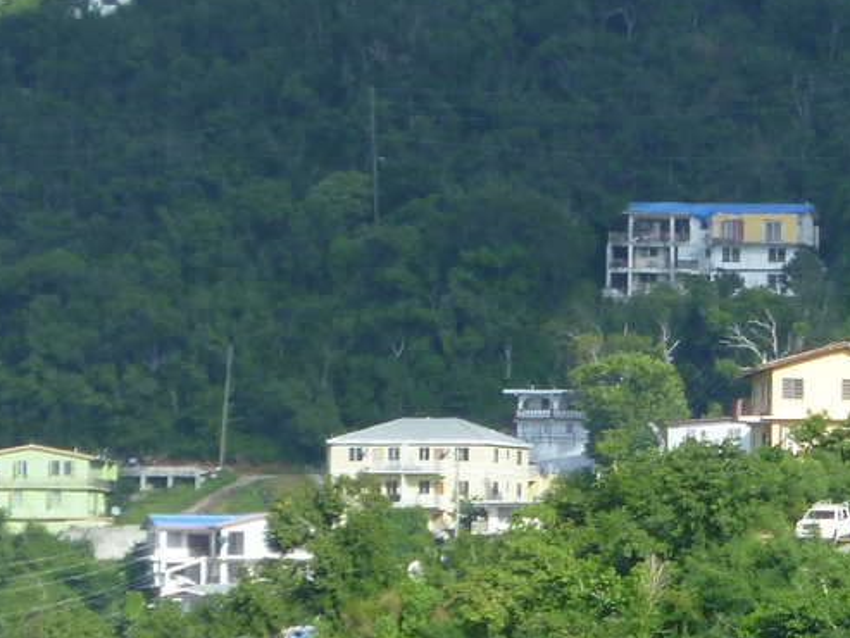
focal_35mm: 649
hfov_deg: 3.0
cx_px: 1091
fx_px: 15940
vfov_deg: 2.3
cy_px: 529
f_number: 5.9
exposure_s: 1/160
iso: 80
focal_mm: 36
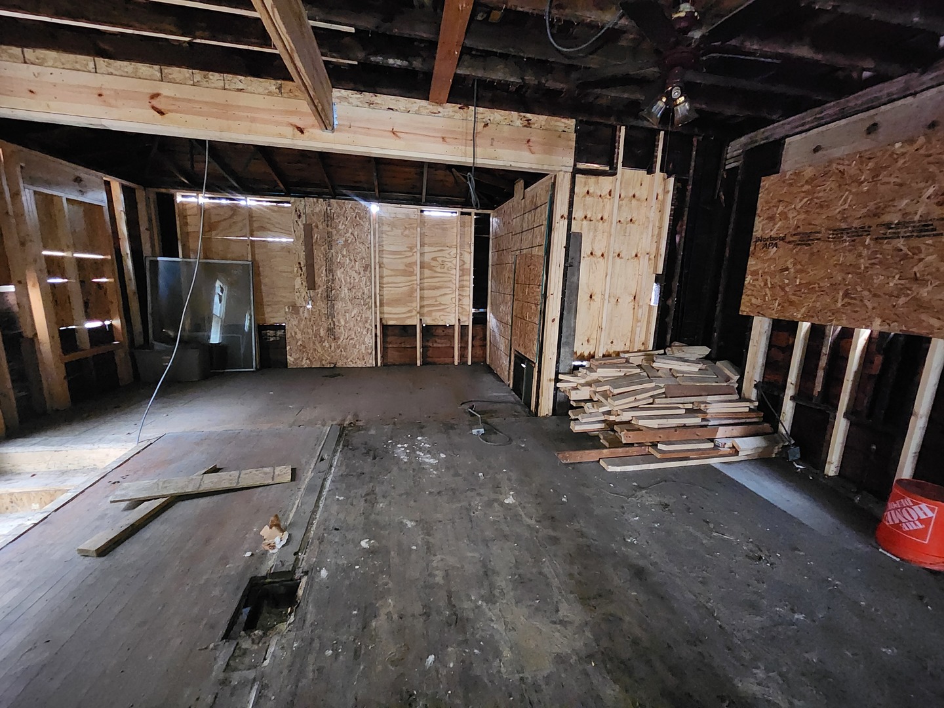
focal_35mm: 13
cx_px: 472
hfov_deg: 106.2
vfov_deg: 89.9
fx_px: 355
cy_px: 354
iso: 2000
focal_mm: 2.2
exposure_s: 1/24
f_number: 2.2
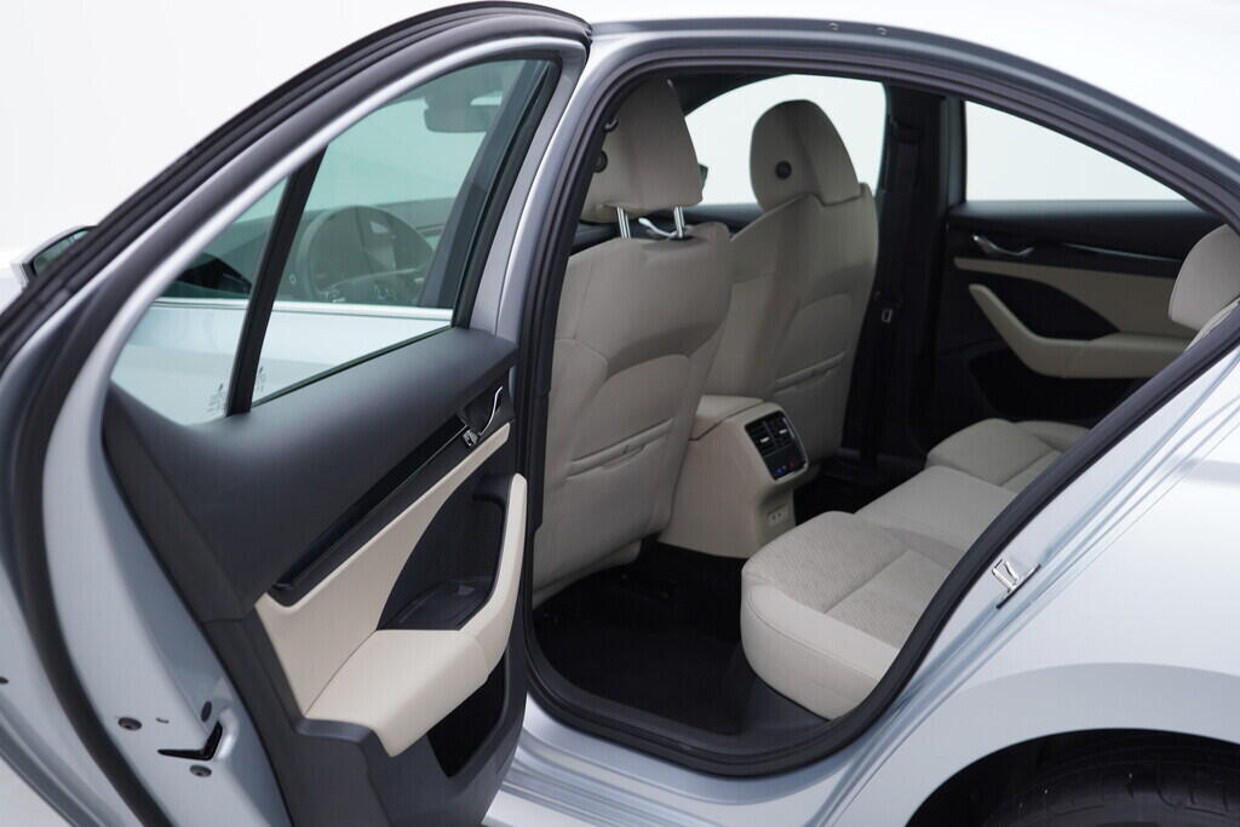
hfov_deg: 53.1
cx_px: 620
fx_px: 1240
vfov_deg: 36.9
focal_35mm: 36
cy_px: 414
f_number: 3.5
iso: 125
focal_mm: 24
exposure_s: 1/60
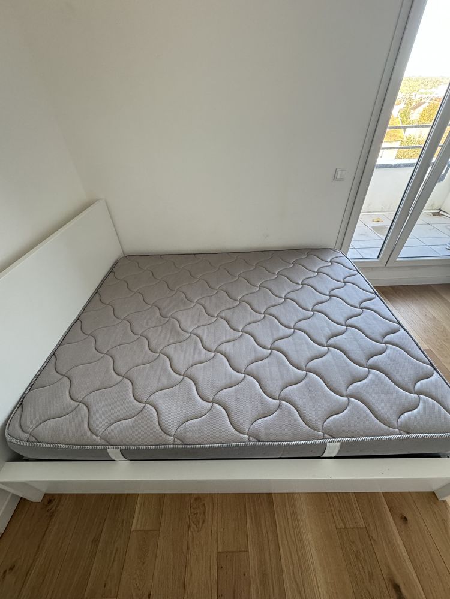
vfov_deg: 102.1
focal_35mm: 14
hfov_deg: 85.7
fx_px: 243
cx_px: 225
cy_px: 300
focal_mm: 2.22
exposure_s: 1/99
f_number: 2.2
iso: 320
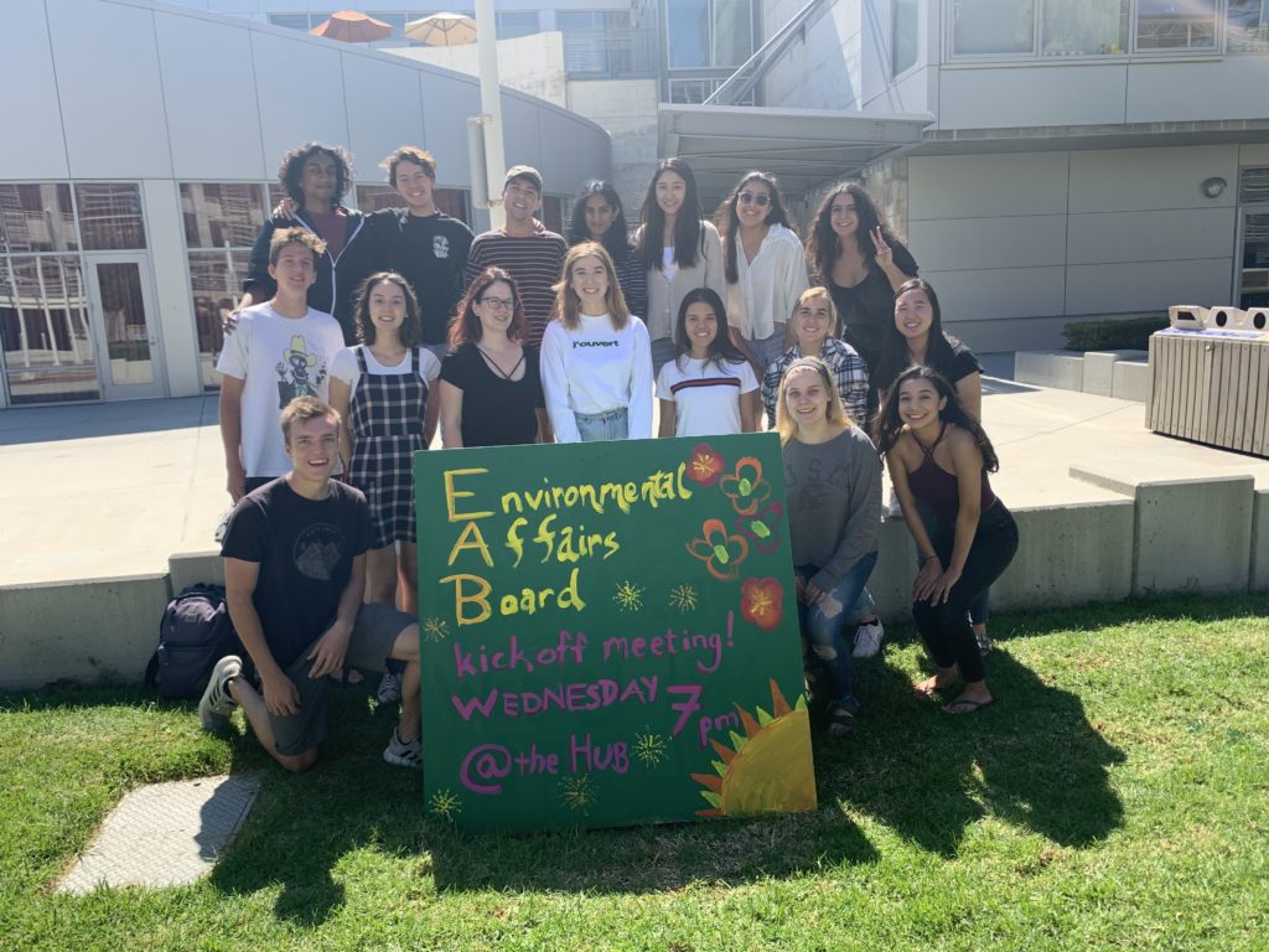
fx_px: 953
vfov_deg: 53.1
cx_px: 634
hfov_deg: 67.3
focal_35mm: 26
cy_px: 476
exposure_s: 1/856
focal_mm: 4.25
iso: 25
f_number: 1.8
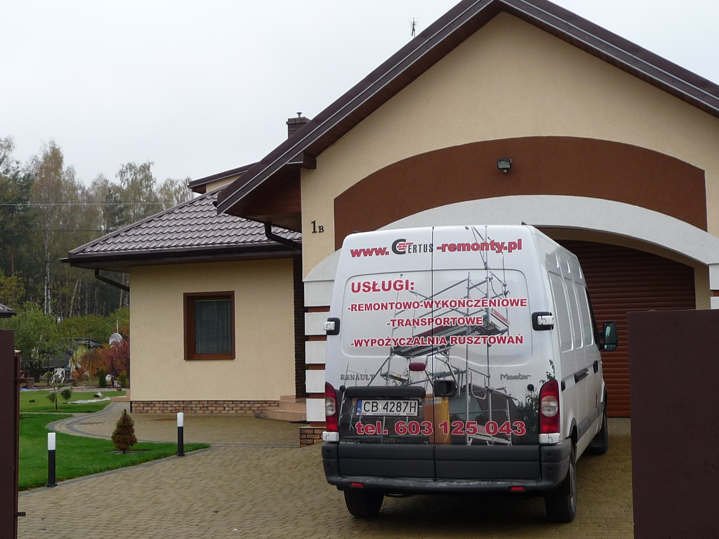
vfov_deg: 30.3
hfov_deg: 39.7
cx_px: 360
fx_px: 997
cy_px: 270
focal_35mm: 48
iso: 100
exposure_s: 1/200
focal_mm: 5
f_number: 3.4
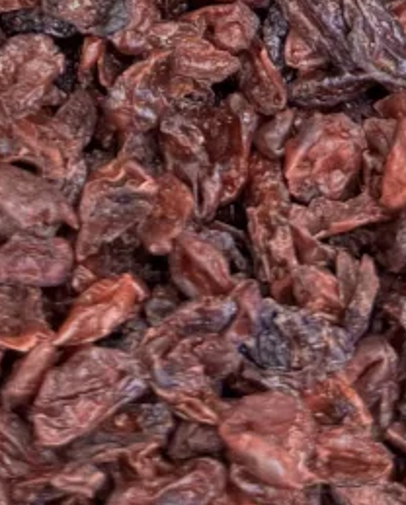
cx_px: 4
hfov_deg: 11.8
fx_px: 1948
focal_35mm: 130
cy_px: -618
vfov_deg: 12.4
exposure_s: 1/50
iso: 125
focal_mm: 6.76
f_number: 1.78
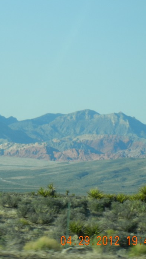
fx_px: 1288
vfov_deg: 11.5
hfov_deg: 6.5
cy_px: 127
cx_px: -14
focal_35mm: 187
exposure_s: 1/580
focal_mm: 20.9
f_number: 4.6
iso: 160
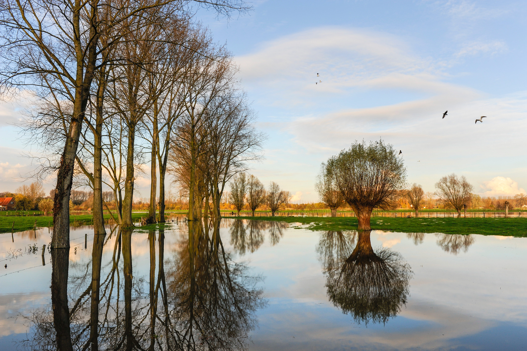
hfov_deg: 60.3
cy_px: 176
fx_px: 454
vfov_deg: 42.3
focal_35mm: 31
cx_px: 264
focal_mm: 31
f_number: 8
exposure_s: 1/500
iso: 200
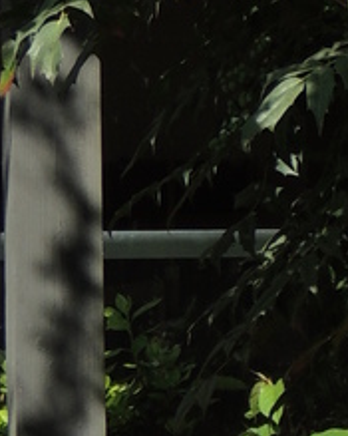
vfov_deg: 5.6
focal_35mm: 342
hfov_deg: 4.4
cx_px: 881
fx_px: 4406
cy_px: 649
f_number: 3.7
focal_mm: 10.7
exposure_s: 1/640
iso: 100
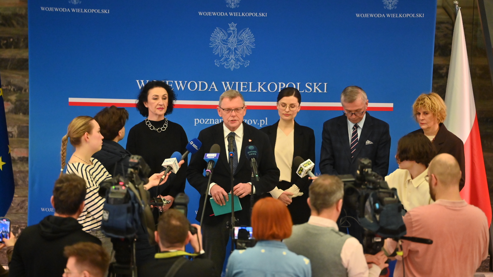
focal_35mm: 189
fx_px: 2471
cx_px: 247
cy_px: 132
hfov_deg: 11.4
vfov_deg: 6.4
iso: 4000
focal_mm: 180
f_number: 2.8
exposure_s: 1/400
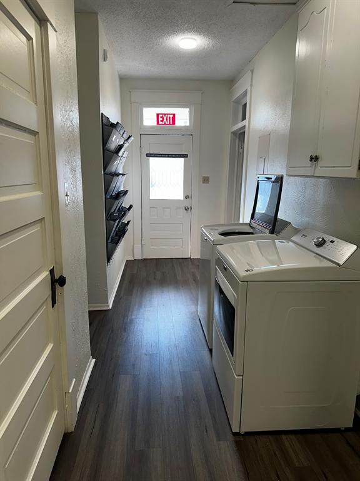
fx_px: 333
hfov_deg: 56.8
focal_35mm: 24
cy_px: 240
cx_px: 180
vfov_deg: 71.6
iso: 125
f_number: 1.78
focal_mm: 6.86
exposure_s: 1/120
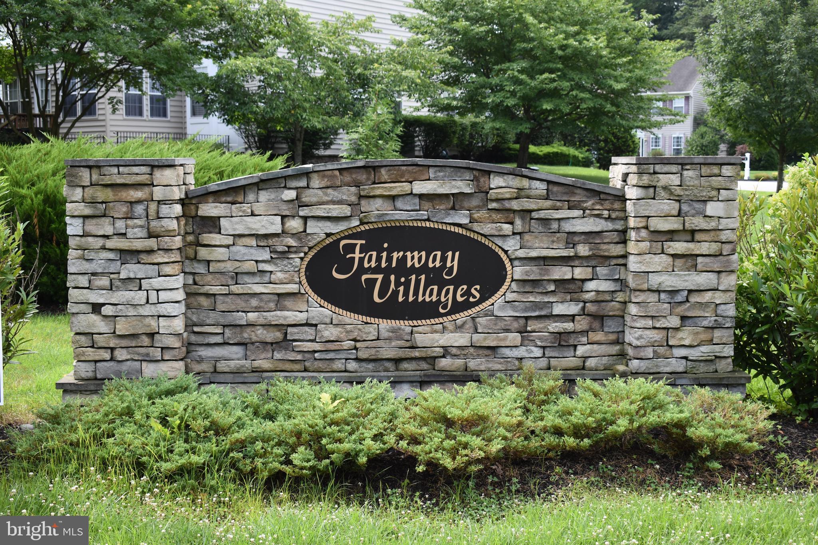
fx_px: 1022
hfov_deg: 43.6
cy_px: 272
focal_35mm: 45
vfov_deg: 29.9
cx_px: 409
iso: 200
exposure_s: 1/250
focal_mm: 30
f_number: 5.6
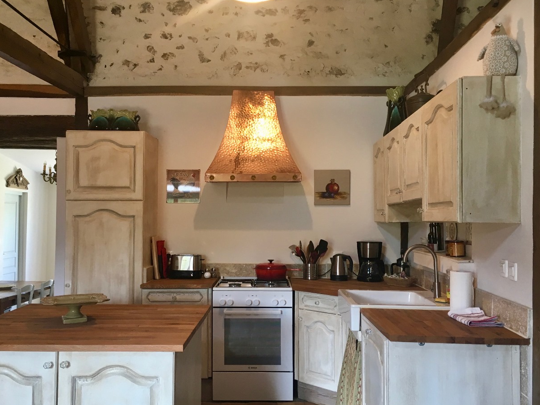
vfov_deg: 41.8
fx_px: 530
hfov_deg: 54.0
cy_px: 203
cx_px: 257
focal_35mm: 34
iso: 80
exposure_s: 1/33
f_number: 2.2
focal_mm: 4.15
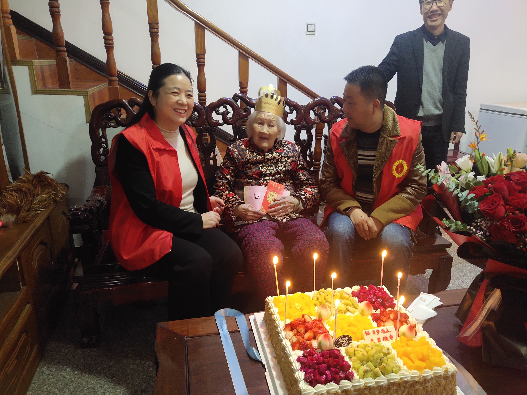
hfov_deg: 61.7
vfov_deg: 48.2
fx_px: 442
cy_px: 198
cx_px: 264
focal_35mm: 29
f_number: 1.8
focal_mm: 4.27
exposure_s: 1/33
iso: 390
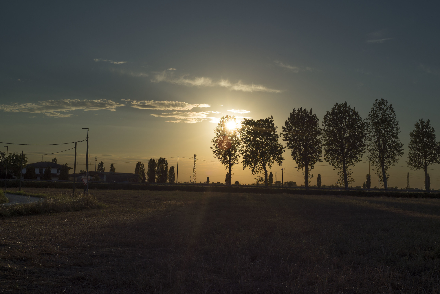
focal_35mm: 50
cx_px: 220
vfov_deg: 27.0
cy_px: 147
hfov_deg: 39.6
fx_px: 611
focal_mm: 50
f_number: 22
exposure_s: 1/500
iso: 100
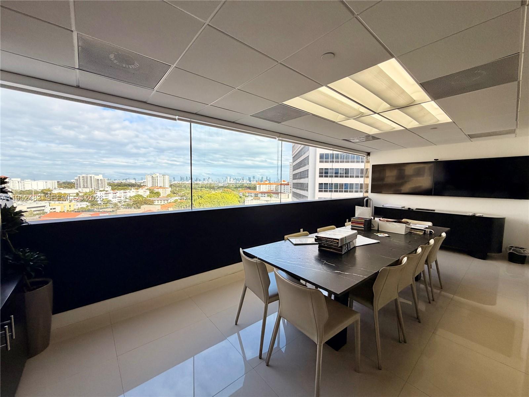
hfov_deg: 102.1
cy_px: 198
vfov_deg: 85.7
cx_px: 264
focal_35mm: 14
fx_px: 214
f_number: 2.2
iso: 50
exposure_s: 1/284
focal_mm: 2.22
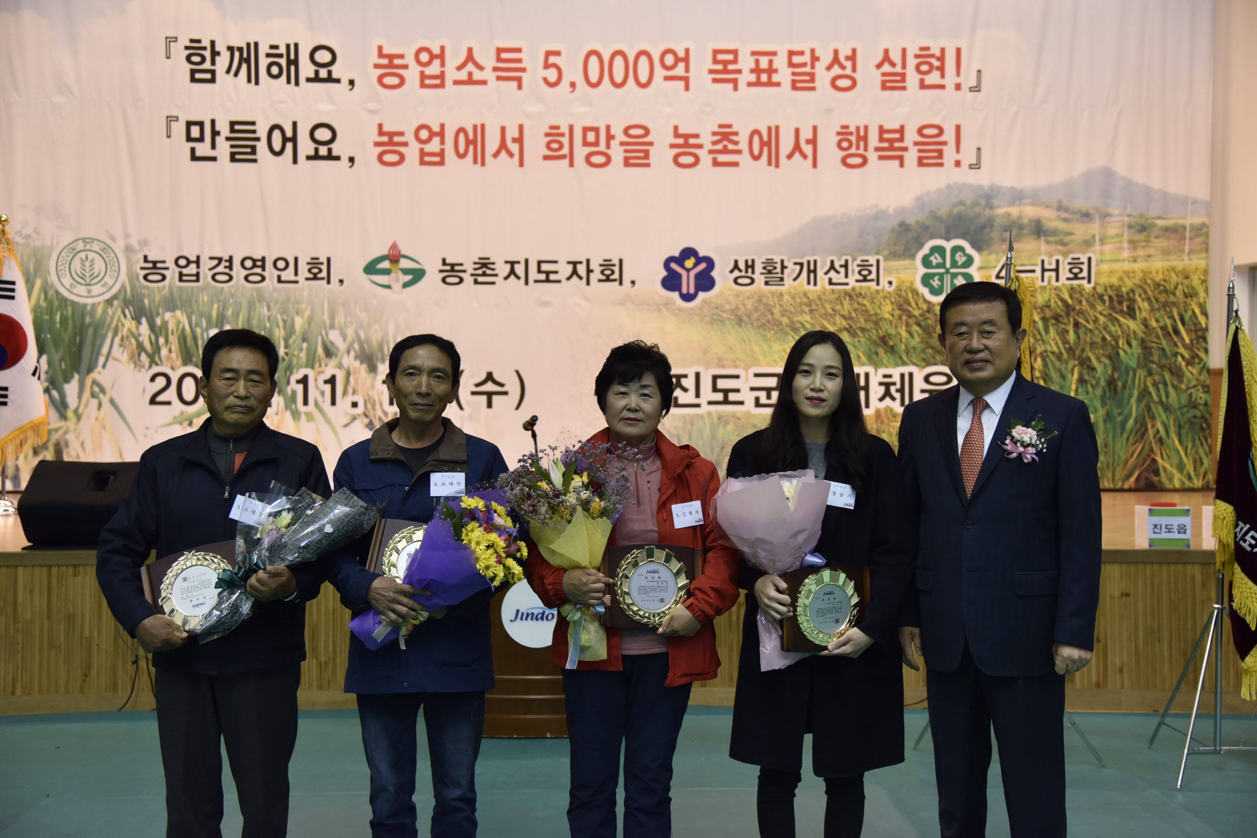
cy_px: 419
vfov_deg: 30.5
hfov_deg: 44.5
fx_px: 1537
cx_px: 628
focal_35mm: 44
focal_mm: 44
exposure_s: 1/125
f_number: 4
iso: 1000
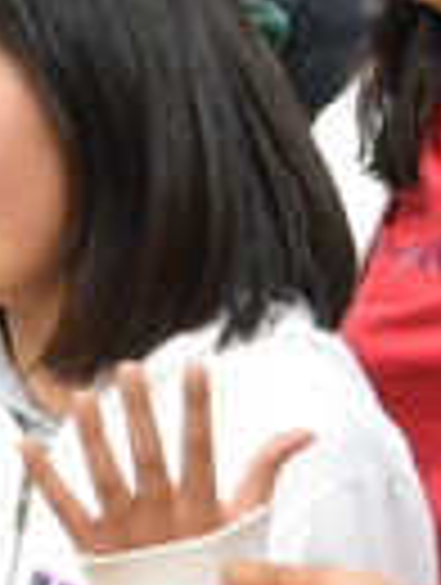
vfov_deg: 4.4
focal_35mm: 451
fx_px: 7631
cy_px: 169
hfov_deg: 3.3
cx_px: -4
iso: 3200
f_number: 5.6
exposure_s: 1/50
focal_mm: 55
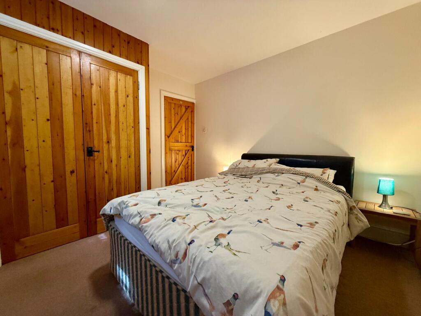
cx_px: 210
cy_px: 158
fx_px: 170
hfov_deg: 102.1
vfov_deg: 85.7
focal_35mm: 14
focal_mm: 2.22
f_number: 2.2
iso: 320
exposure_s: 1/50
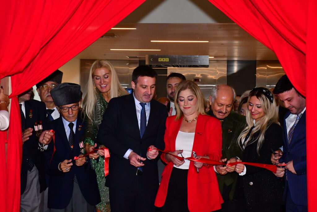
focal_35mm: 84
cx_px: 158
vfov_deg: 16.3
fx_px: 740
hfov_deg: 24.2
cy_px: 106
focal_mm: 56
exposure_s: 1/125
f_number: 14
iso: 3200
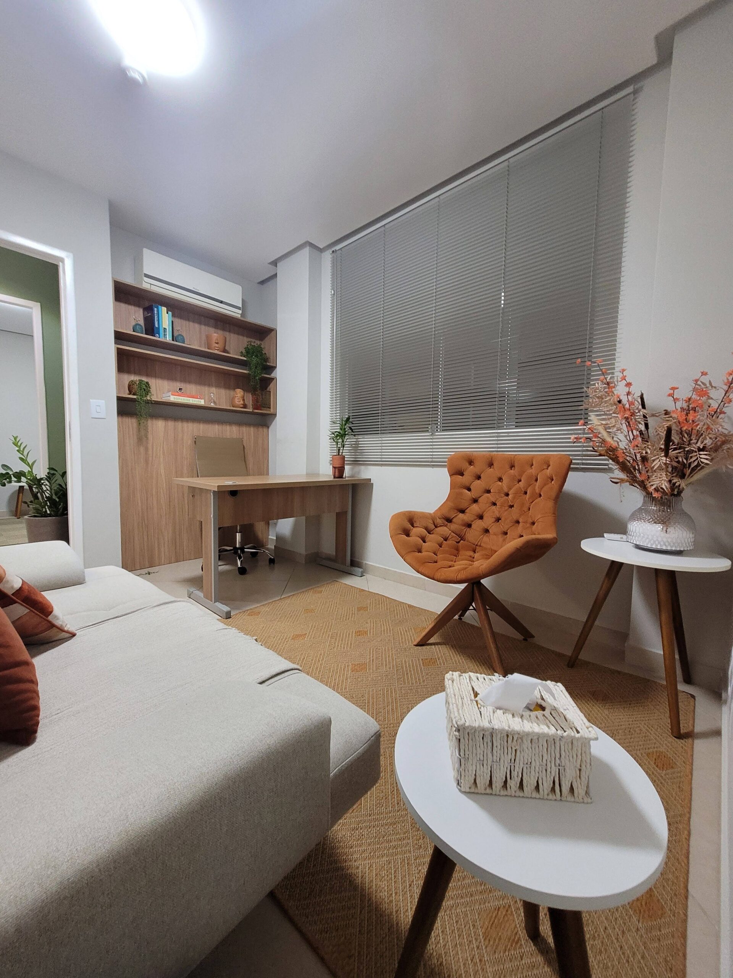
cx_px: 366
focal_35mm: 13
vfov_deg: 106.2
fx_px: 367
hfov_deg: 89.9
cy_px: 489
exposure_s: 1/30
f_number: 2.2
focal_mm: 1.74
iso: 320
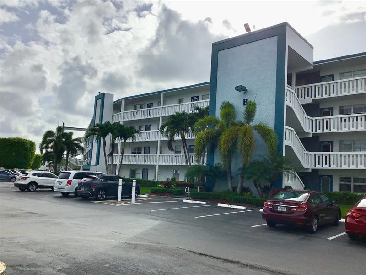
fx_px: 328
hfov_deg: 58.4
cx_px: 183
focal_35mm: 31
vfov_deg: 45.4
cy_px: 138
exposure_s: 1/2915
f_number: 2.4
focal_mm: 3.3
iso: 25
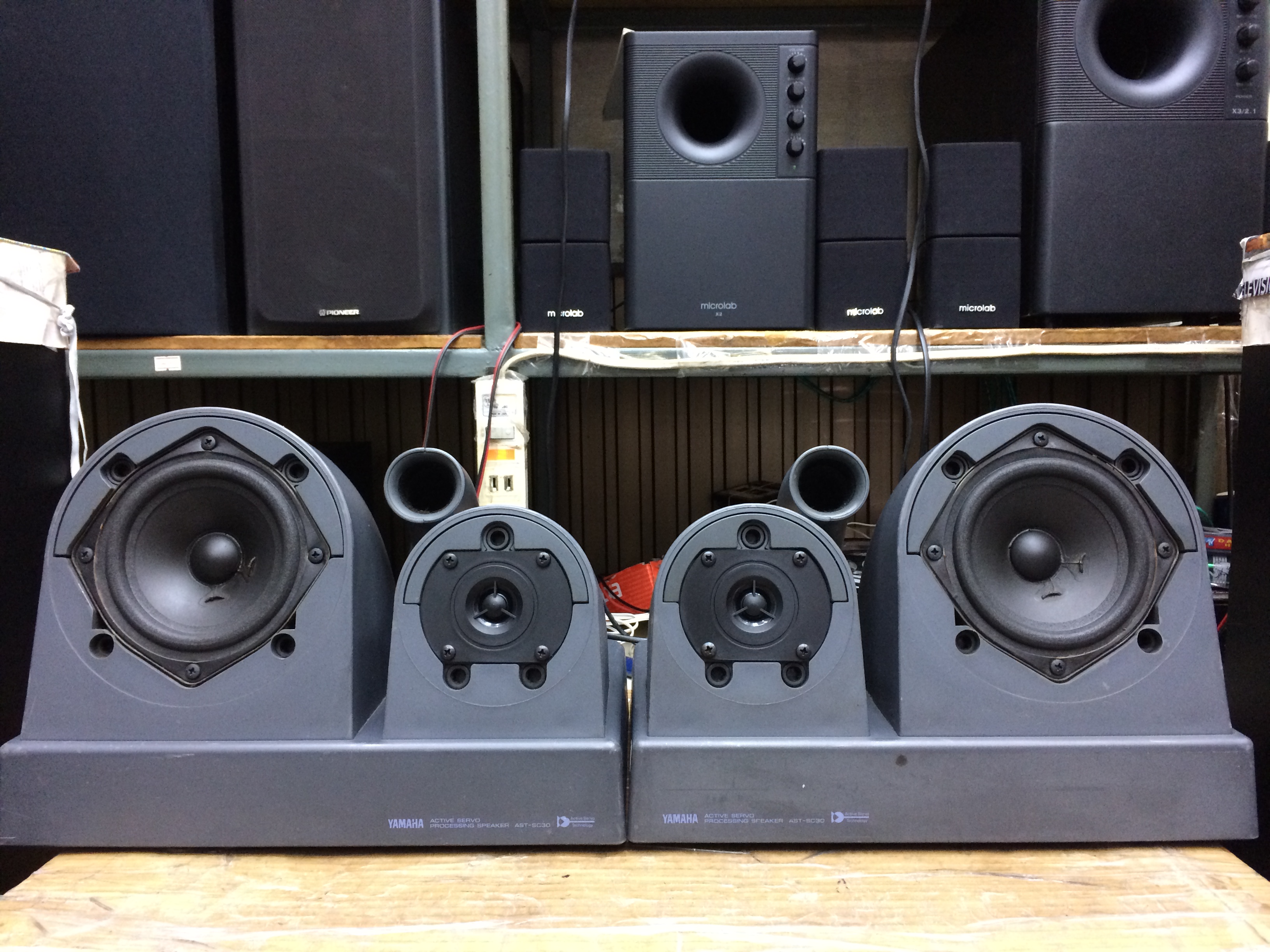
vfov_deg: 48.2
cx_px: 635
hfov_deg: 61.7
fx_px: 1064
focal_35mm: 29
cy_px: 476
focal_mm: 4.15
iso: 250
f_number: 2.2
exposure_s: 1/33
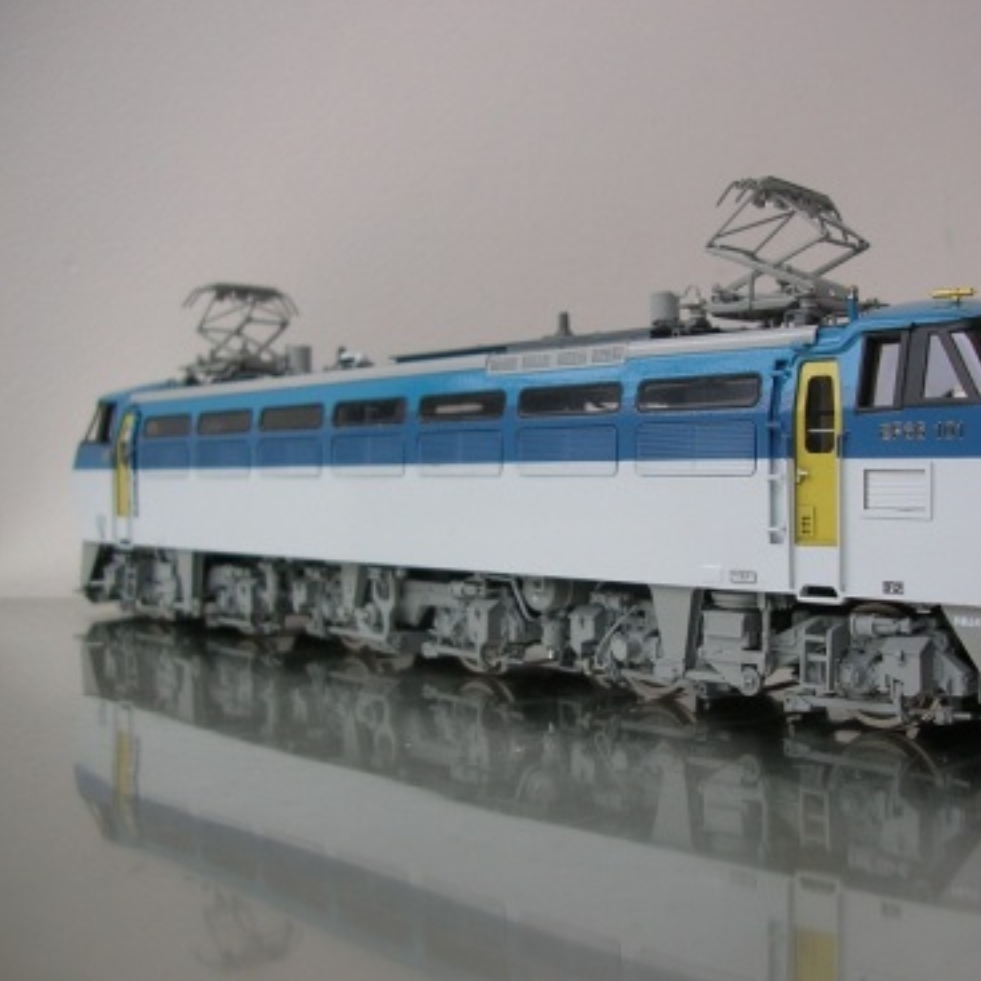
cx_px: 632
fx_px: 1347
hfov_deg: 39.7
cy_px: 484
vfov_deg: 40.0
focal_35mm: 42
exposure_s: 1/42.3
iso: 50
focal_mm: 5.8
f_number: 2.8
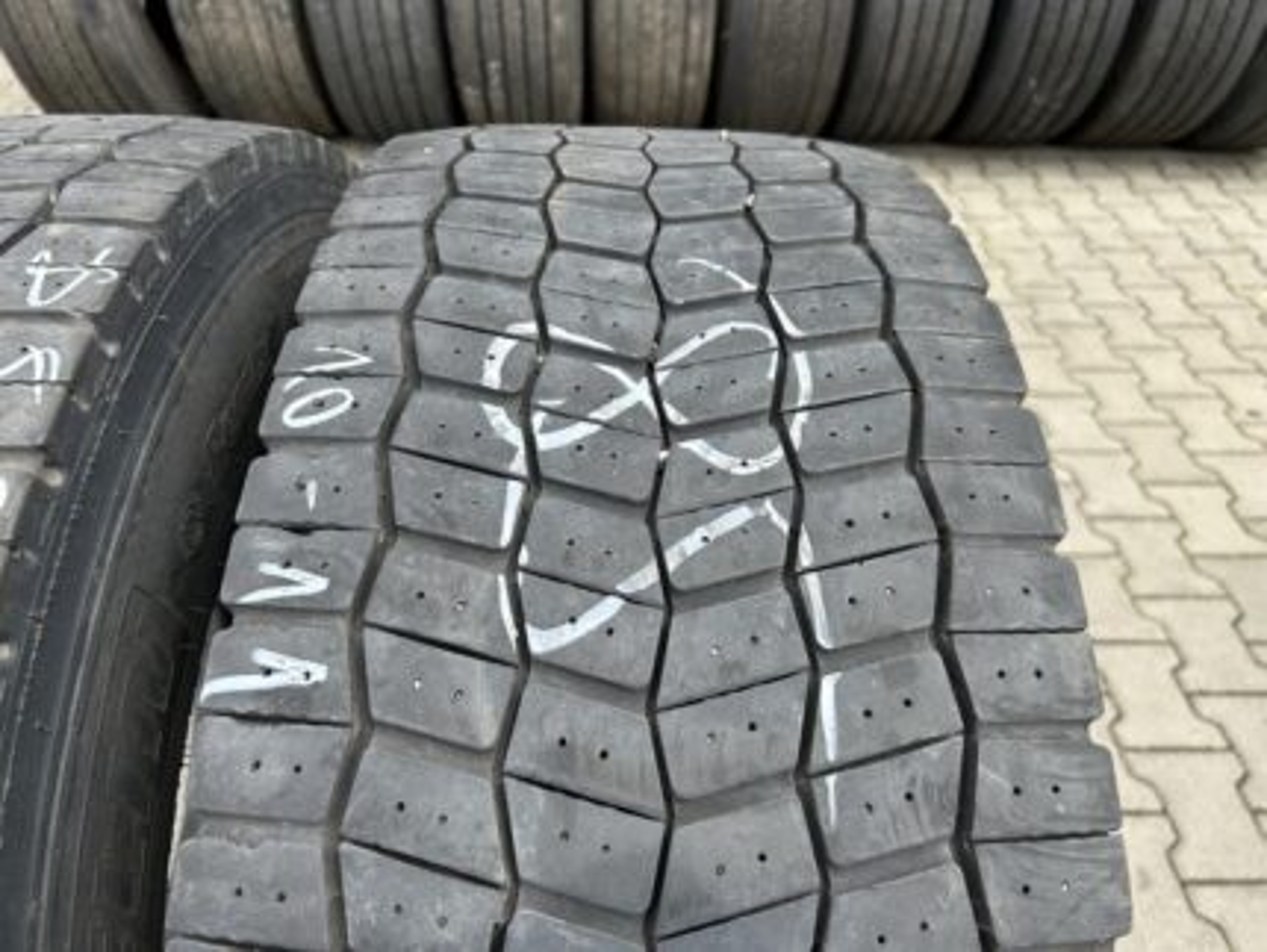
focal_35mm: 26
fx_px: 952
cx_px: 634
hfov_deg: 67.3
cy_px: 476
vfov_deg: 53.1
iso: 50
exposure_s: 1/902
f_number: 1.5
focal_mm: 5.7
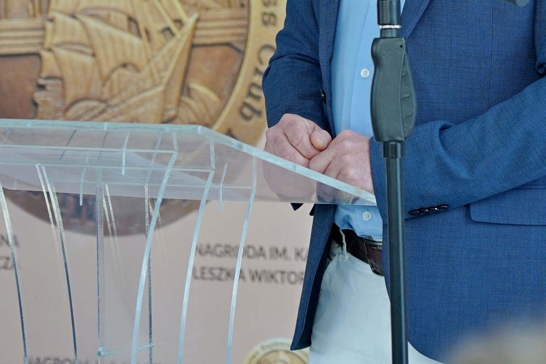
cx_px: 294
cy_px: -37
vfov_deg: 5.4
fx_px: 3837
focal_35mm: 253
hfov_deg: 8.1
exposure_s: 1/160
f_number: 4.5
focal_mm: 105
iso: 400
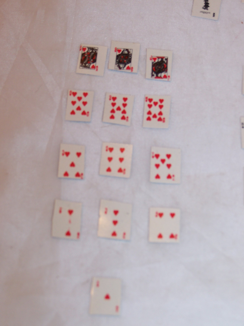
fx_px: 883
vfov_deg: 20.9
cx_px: 122
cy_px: 163
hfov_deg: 15.7
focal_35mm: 94
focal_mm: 15.6
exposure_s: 1/90
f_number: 3.2
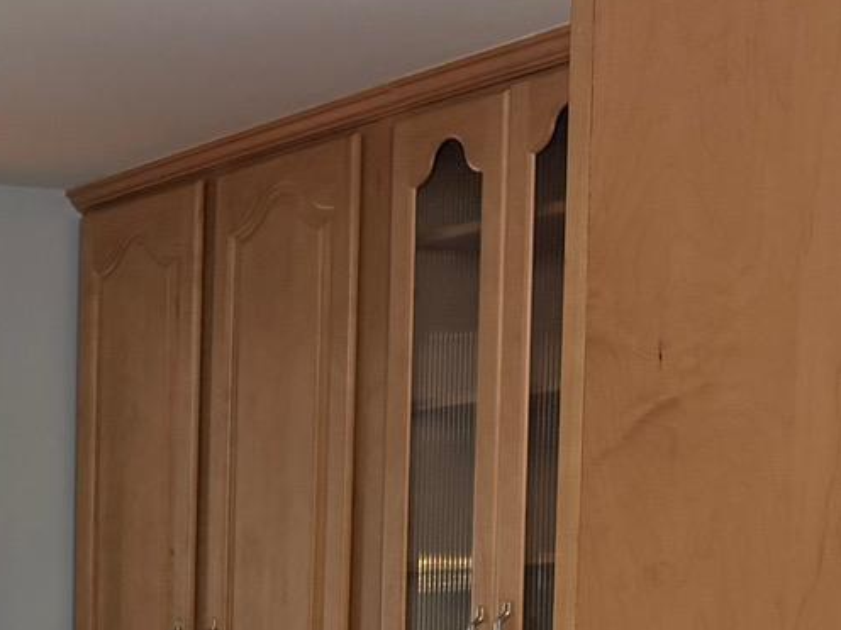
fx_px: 2405
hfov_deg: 18.2
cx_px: -317
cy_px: 901
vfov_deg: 14.1
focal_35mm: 99
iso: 200
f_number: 1.78
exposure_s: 1/120
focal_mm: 6.76
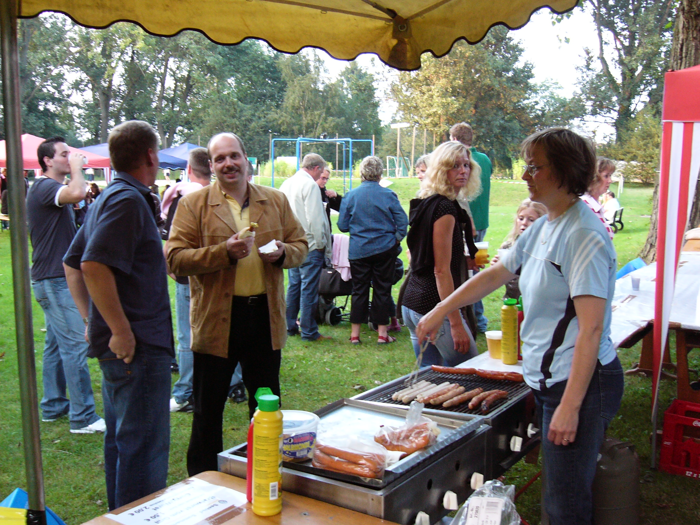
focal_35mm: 39
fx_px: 789
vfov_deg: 36.8
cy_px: 262
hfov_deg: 47.9
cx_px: 350
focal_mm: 6.5
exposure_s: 1/25
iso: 150
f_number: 2.9
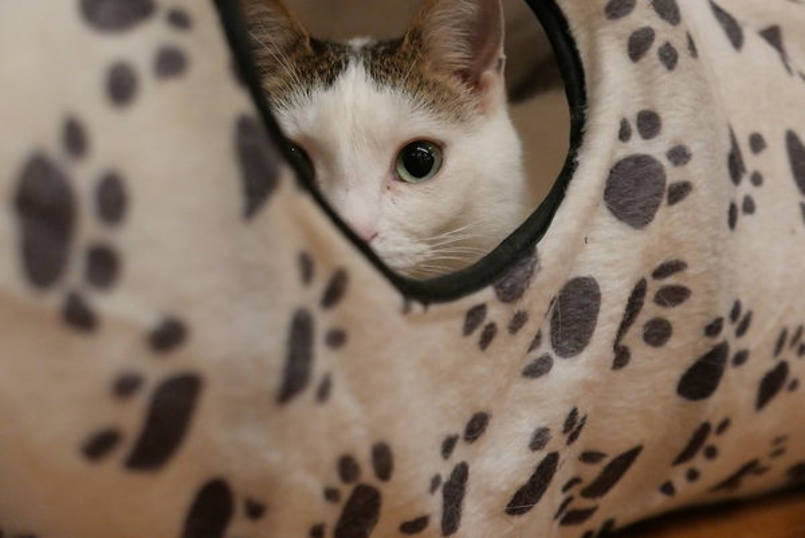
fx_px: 1678
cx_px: 402
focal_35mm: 75
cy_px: 269
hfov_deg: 27.0
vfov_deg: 18.2
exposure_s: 1/60
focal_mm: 34
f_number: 2.8
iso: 3200
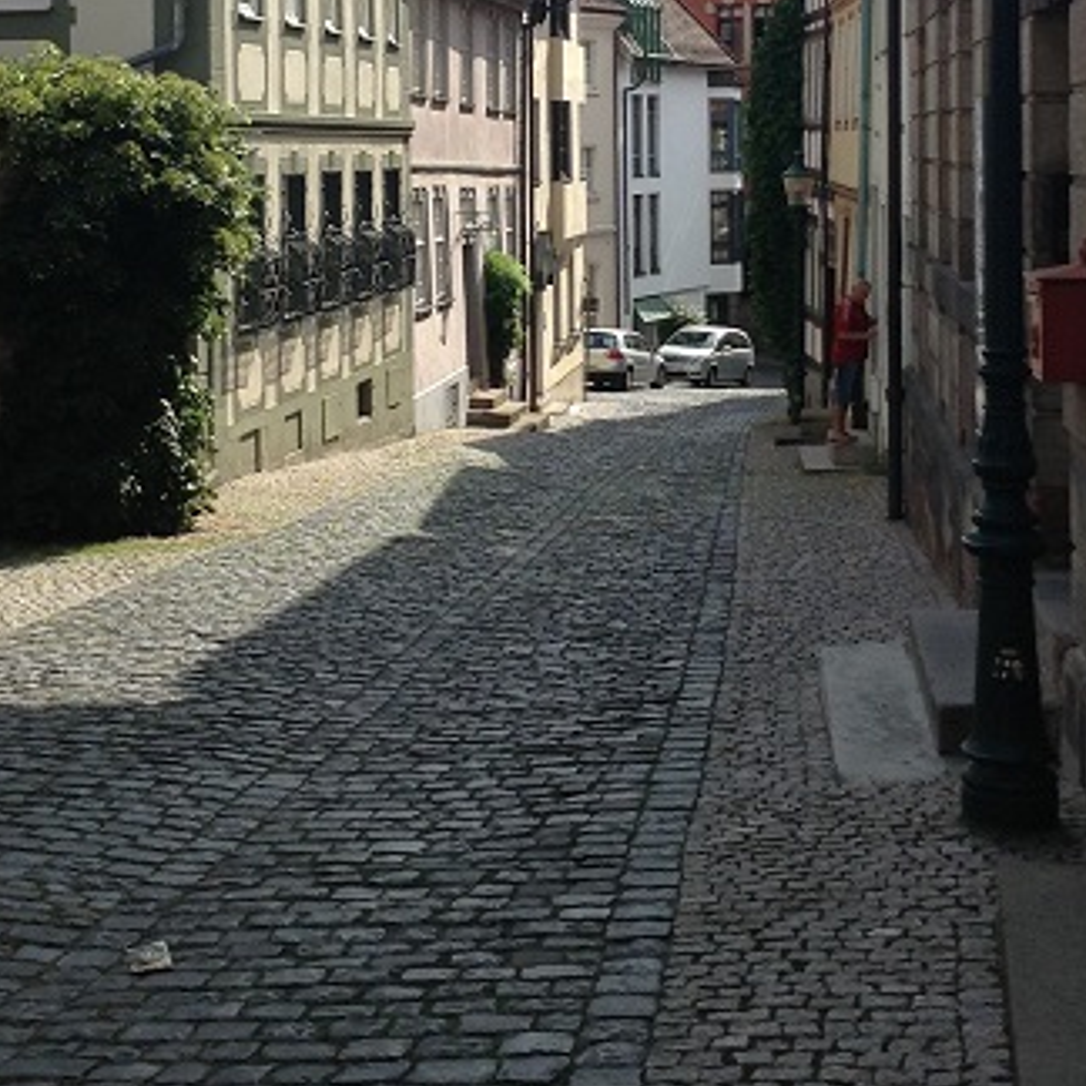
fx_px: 2485
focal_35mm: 70
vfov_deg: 24.3
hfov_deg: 24.6
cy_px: 225
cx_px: 481
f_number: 2.4
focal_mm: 3.3
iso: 32
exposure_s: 1/682
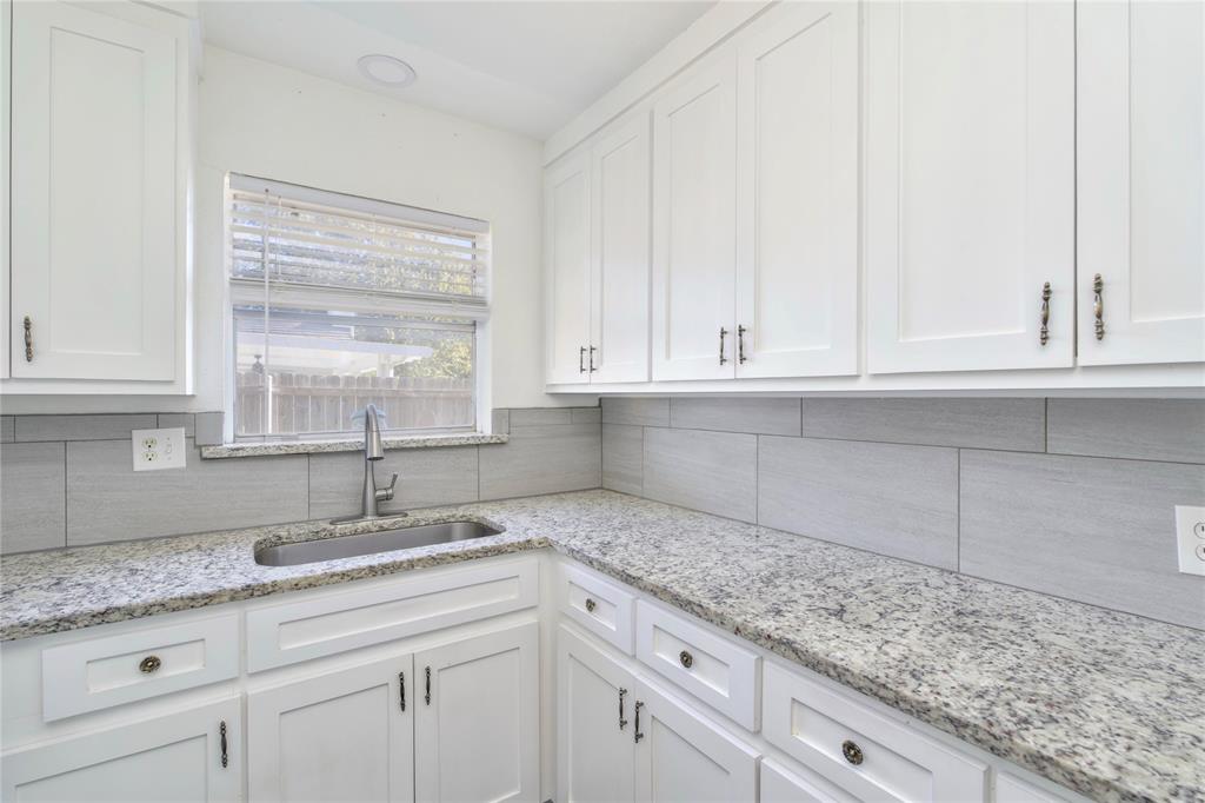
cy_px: 402
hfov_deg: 96.8
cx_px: 602
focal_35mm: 16
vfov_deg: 73.7
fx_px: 535
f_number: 5.6
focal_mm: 16
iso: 200
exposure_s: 1/3.33
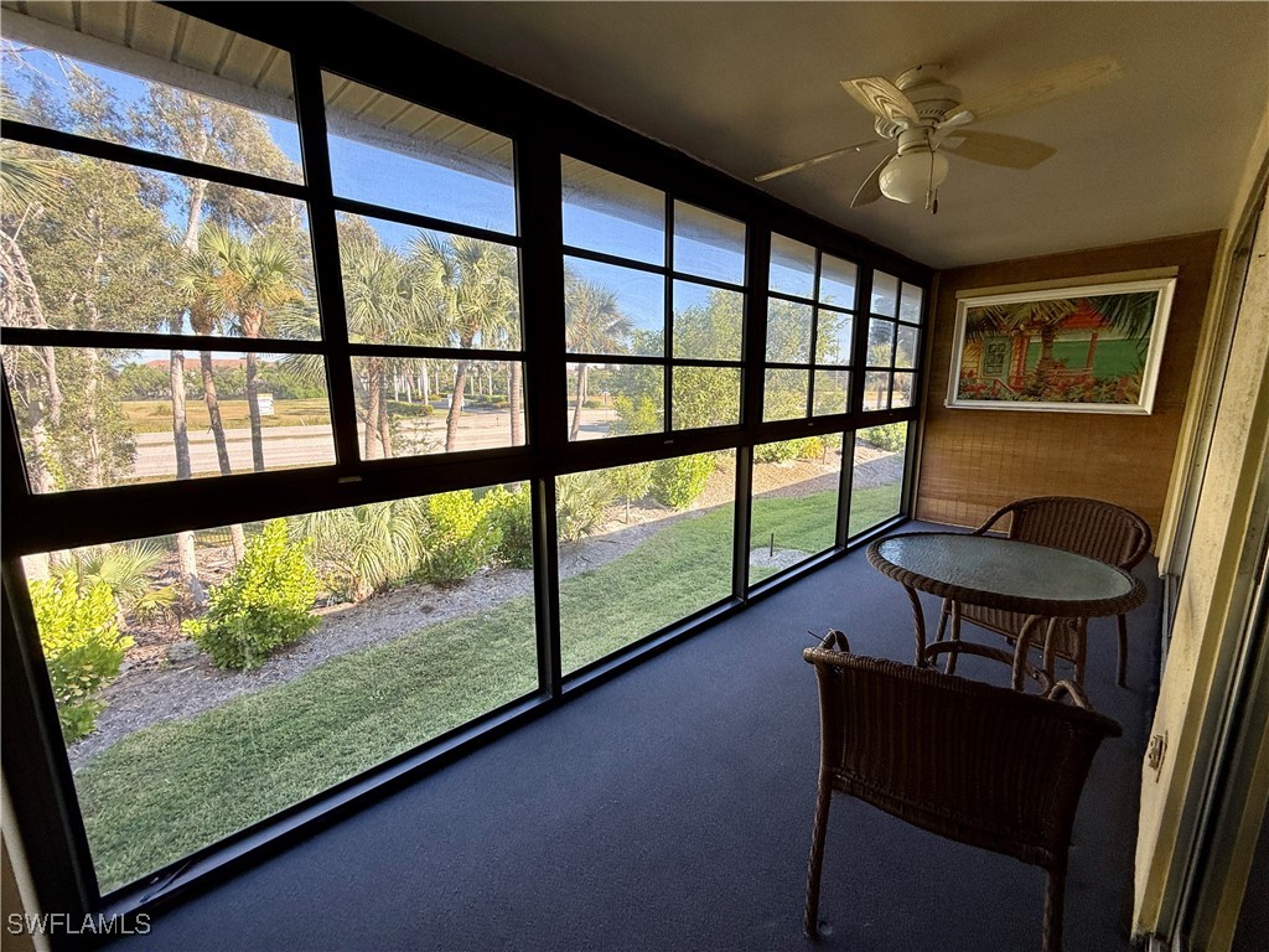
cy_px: 476
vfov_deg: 85.7
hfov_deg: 102.1
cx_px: 634
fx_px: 513
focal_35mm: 14
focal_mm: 2.22
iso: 50
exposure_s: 1/159
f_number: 2.2
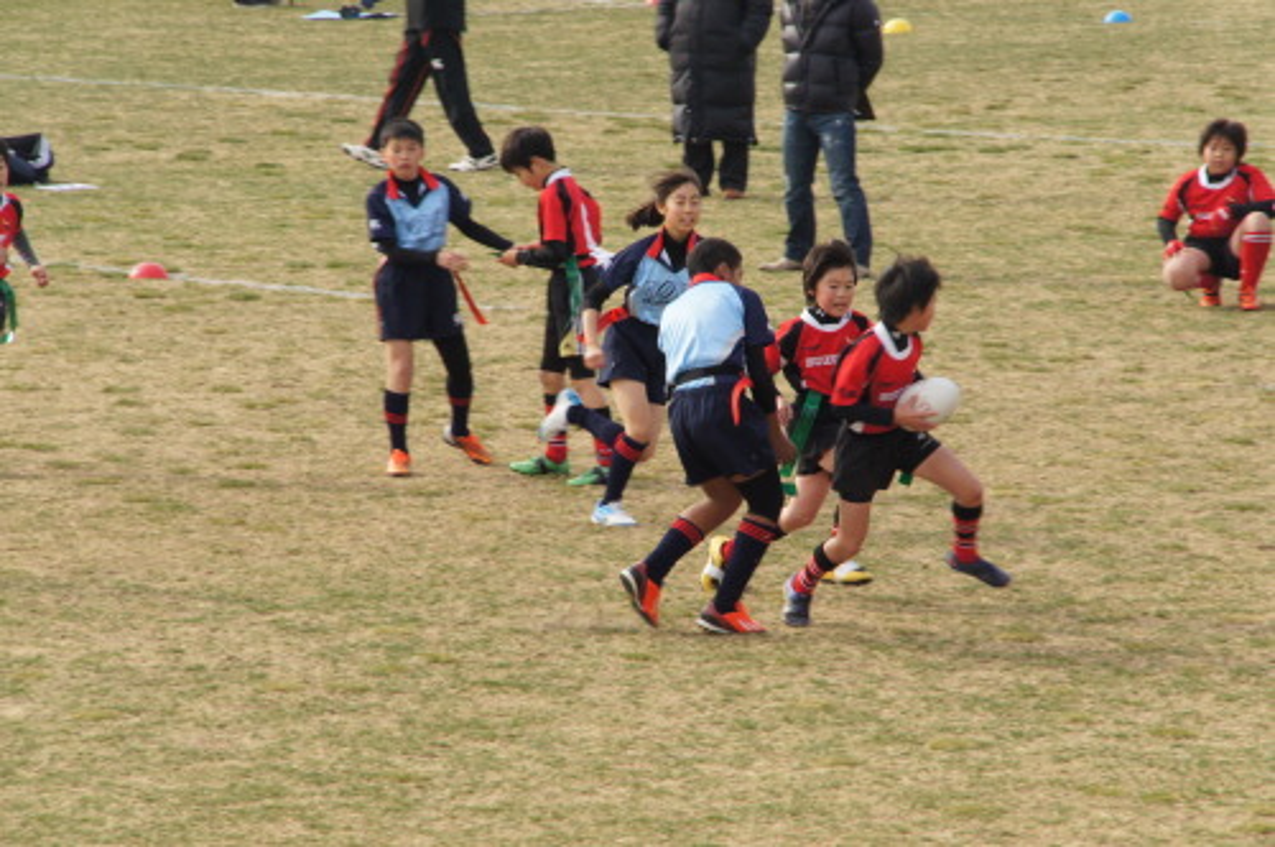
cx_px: 638
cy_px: 424
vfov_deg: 4.6
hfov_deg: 6.9
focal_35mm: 300
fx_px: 10611
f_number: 16
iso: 400
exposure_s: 1/160
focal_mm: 200
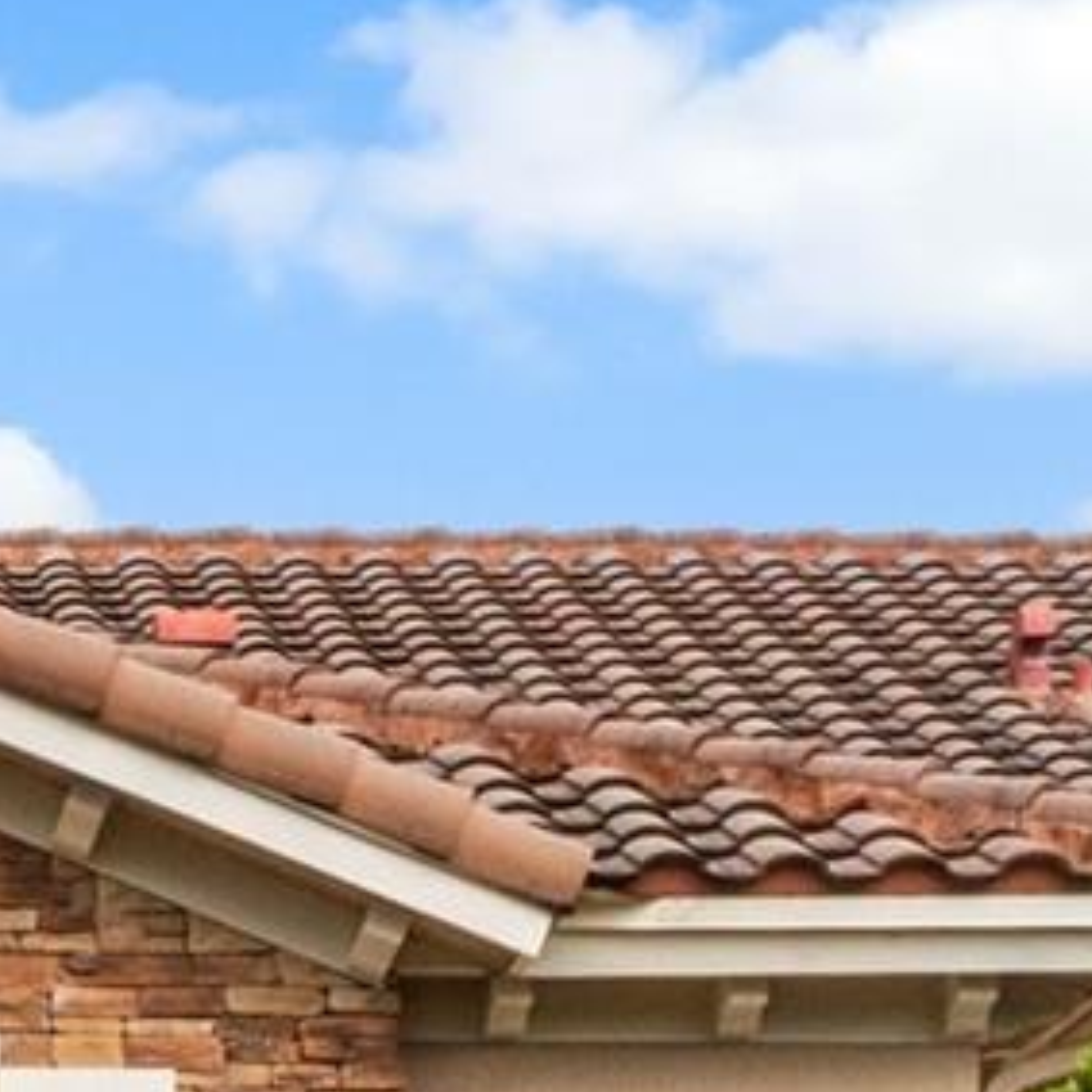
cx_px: -313
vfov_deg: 9.6
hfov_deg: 10.0
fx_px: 6139
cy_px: 2103
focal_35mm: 172
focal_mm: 10.26
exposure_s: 1/200
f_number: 10
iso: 200
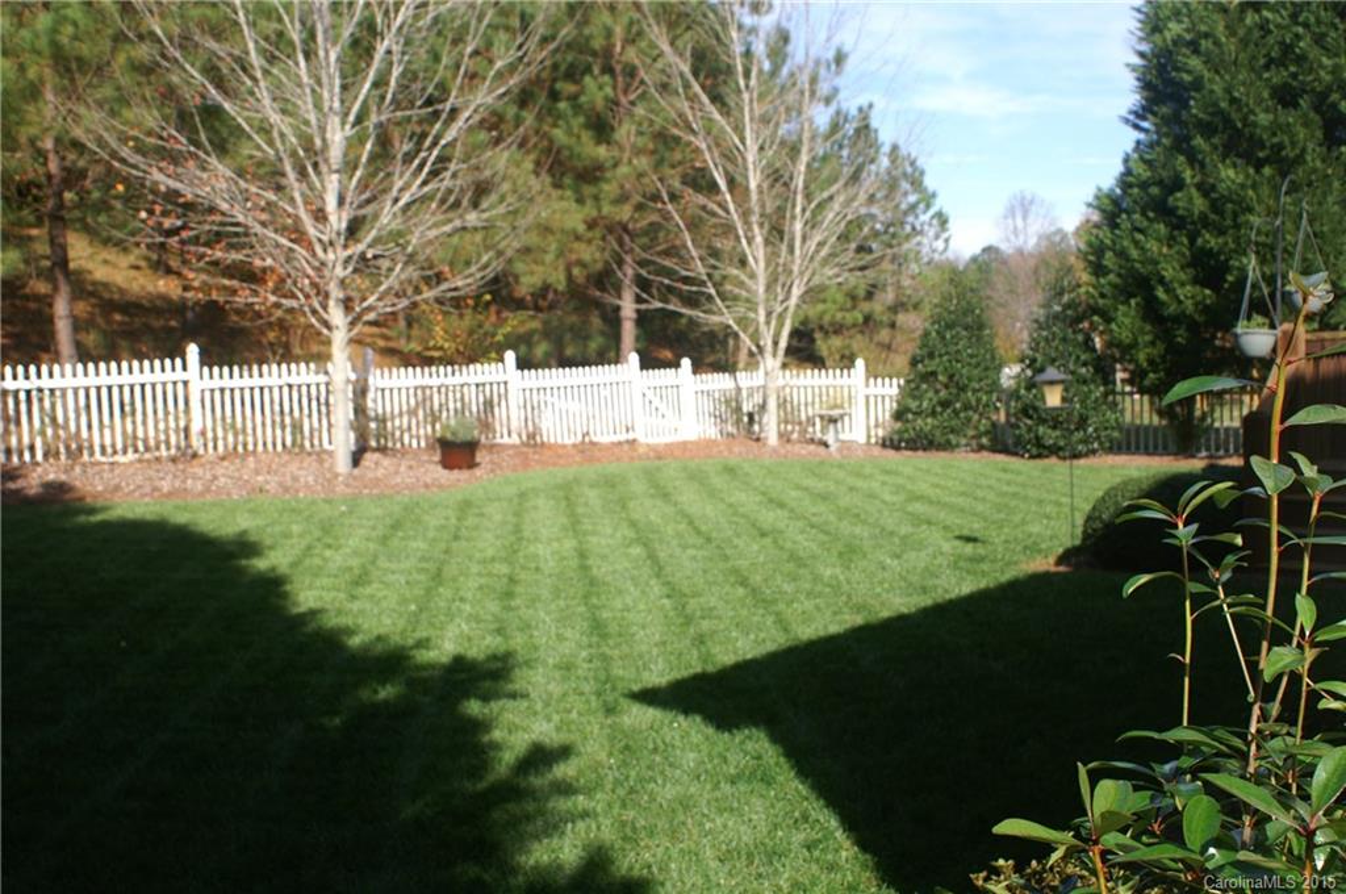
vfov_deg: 34.1
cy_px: 447
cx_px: 673
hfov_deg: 49.6
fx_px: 1456
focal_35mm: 39
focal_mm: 26
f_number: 10
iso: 100
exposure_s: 1/125
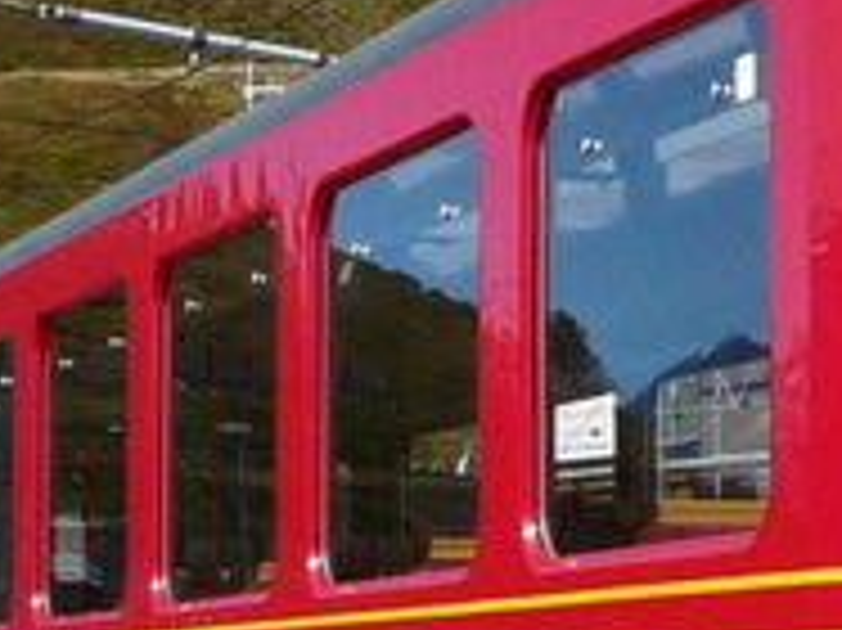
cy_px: 446
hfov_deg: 12.8
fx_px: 3646
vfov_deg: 9.9
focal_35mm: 150
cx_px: 1027
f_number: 5.6
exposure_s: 1/400
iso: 100
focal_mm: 4.6
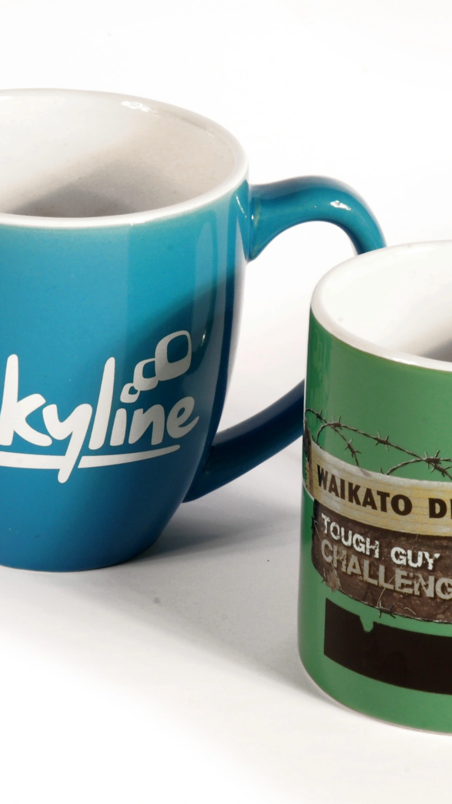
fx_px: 4518
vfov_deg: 10.2
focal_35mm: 212
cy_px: 402
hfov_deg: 5.7
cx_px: 239
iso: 400
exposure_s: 1/125
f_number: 22
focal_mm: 90
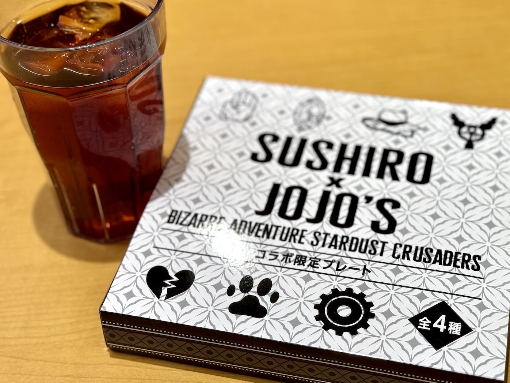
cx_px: 243
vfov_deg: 22.3
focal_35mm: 66
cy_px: 194
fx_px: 972
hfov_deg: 29.4
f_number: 1.78
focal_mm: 6.76
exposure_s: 1/121
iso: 50
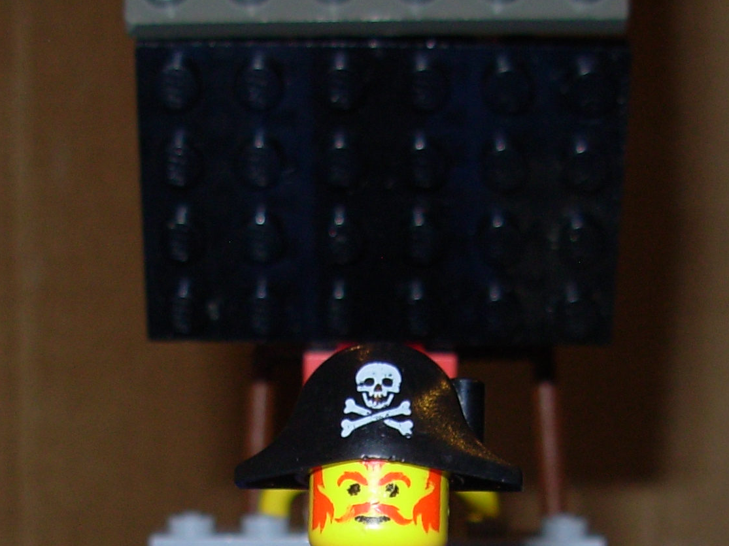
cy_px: 677
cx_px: 360
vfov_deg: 14.8
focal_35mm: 96
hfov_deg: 20.4
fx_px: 2022
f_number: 2.9
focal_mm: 6.3
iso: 50
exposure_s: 1/32
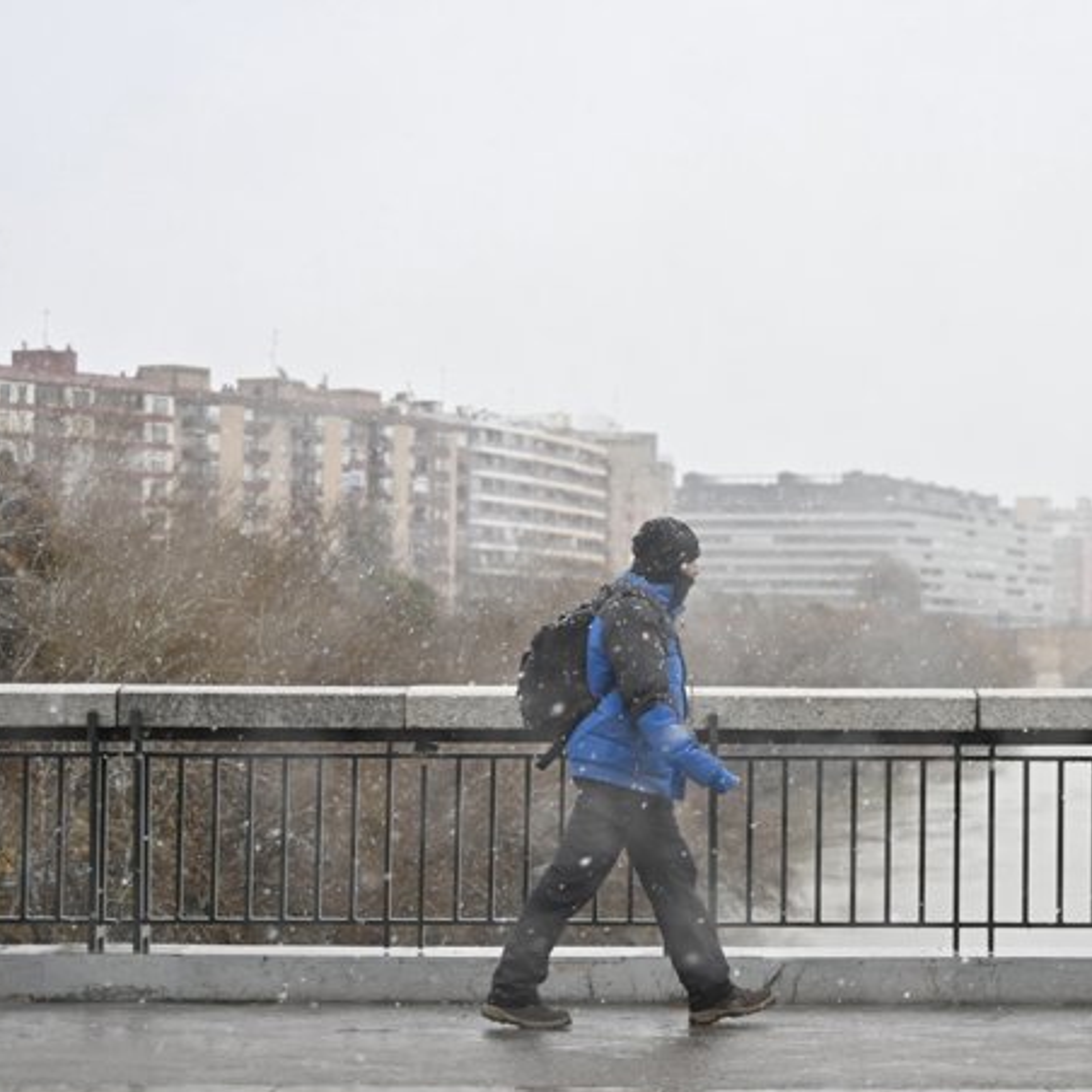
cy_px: 553
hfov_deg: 24.6
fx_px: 2498
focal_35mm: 70
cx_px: 691
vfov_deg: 24.7
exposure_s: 1/500
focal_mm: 54
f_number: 2.8
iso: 500
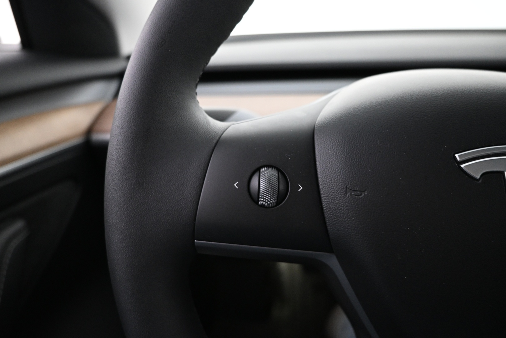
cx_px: 253
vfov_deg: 53.1
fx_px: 337
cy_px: 169
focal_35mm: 24
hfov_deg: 73.7
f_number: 3.5
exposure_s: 1/25
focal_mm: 16
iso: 1600
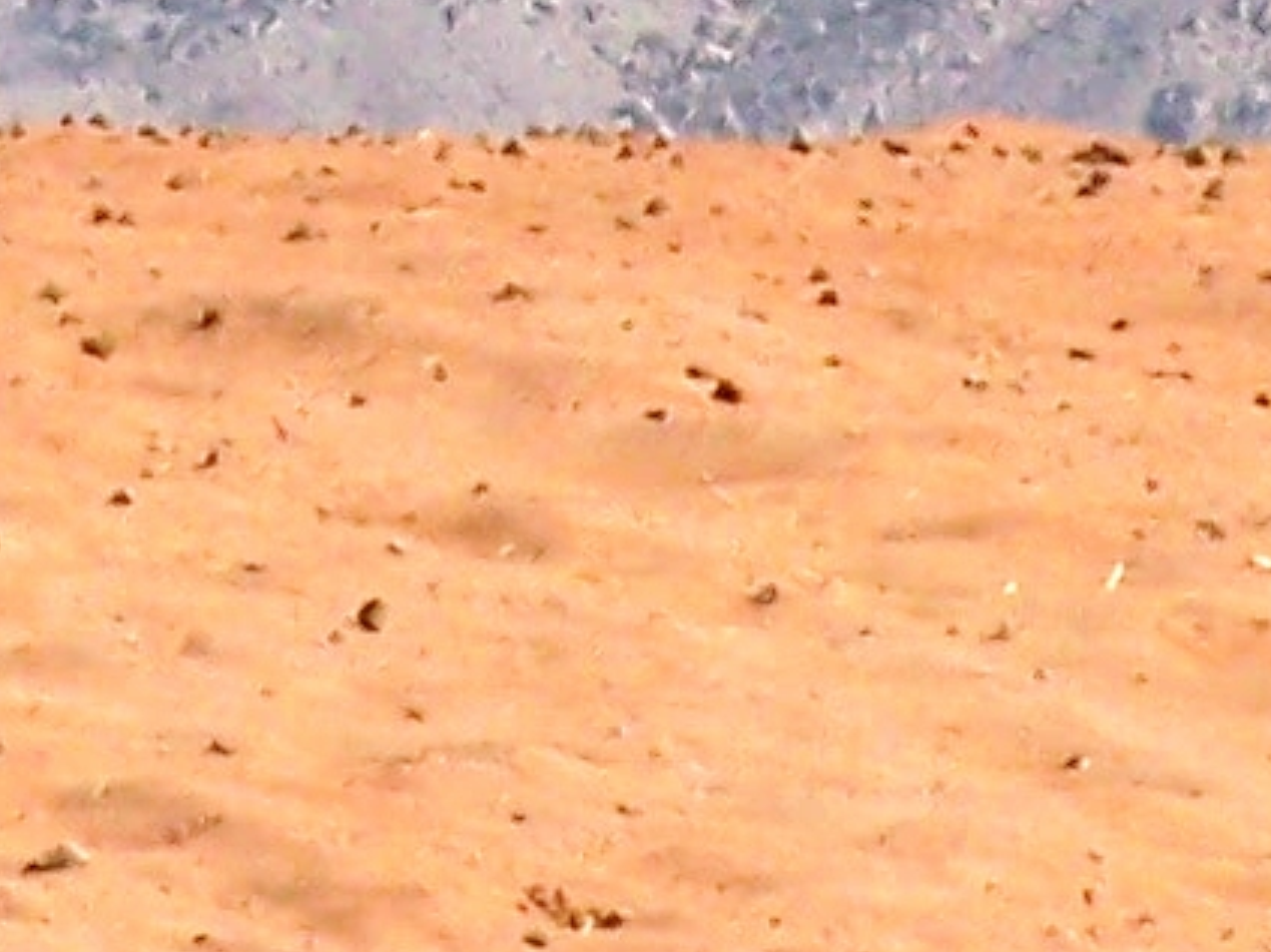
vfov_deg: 1.4
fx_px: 37771
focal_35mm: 1029
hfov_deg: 1.9
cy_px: -883
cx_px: 439
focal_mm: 31.3
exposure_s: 1/1000
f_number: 6.3
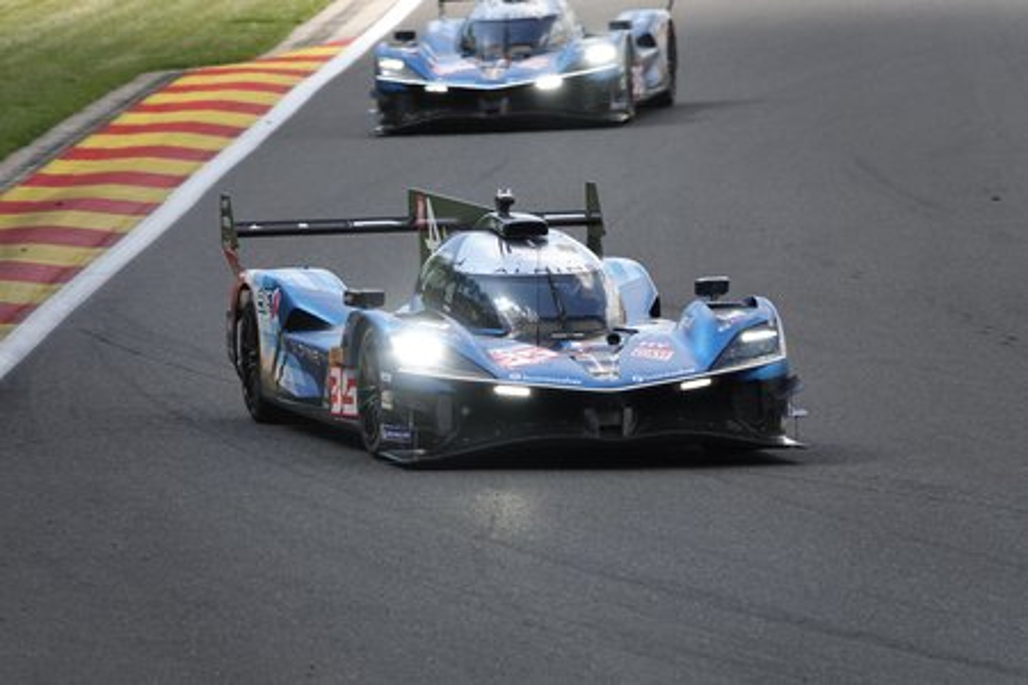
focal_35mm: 458
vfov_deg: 3.0
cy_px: 342
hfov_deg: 4.5
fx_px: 13077
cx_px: 514
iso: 200
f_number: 4
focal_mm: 167.98
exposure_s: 1/800
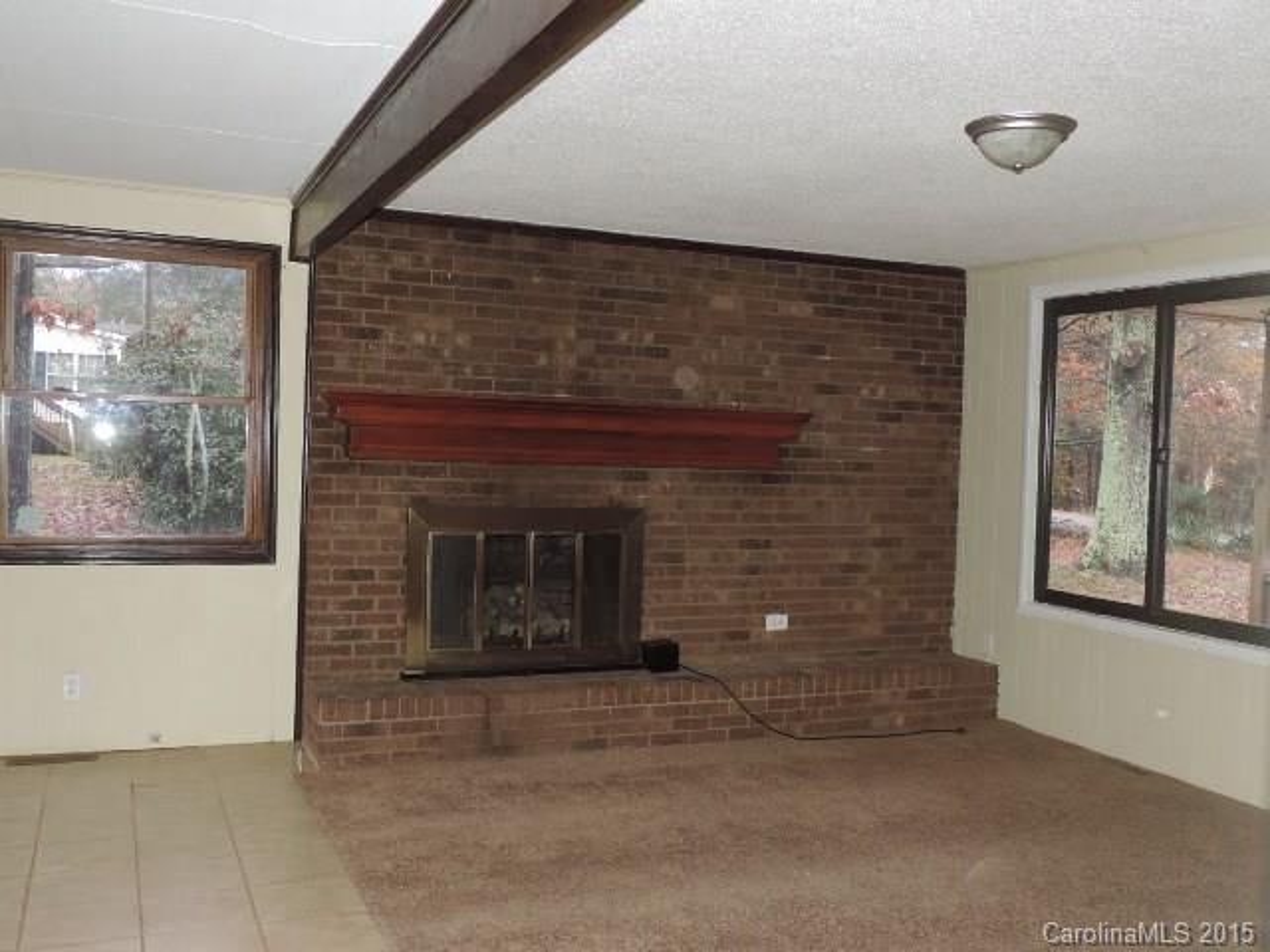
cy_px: 476
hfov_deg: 55.4
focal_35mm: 33
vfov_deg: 42.9
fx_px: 1211
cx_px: 635
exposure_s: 1/40
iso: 250
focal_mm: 5.8
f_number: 3.2
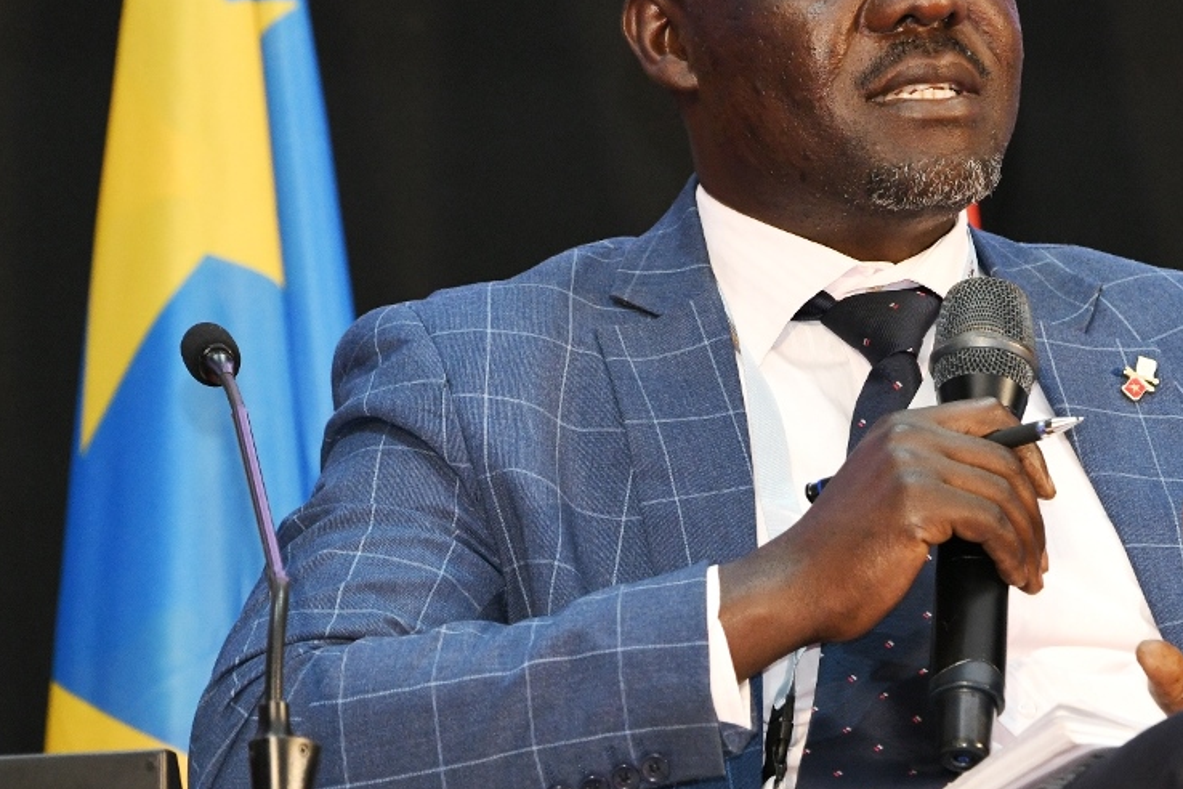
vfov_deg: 2.1
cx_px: 776
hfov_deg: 3.2
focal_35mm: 650
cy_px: 457
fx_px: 21358
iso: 2000
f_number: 5.6
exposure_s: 1/125
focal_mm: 300
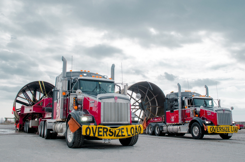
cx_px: 122
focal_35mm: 33
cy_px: 81
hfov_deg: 57.3
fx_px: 224
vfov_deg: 39.8
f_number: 10
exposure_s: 1/400
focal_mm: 22
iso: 100
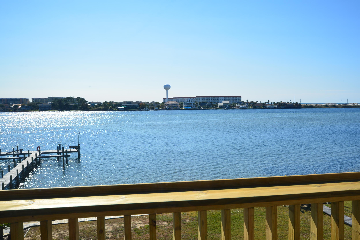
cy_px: 131
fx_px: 360
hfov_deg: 53.0
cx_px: 200
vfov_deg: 36.9
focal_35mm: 36
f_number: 10
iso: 200
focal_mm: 20
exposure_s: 1/400
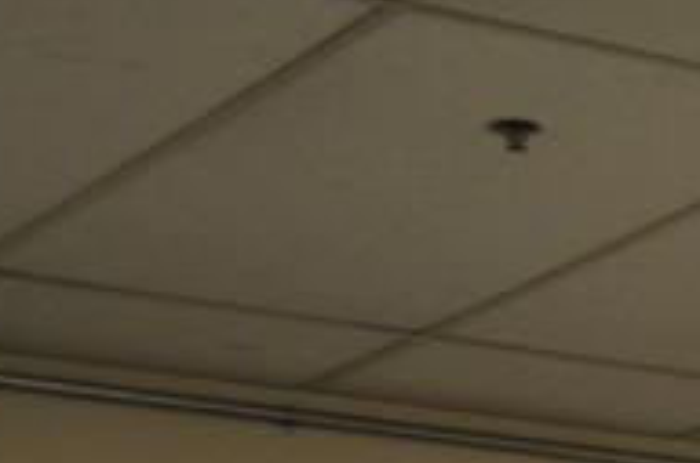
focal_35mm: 196
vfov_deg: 6.4
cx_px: 1790
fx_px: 3802
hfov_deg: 9.2
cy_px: 1351
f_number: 4
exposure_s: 1/60
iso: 400
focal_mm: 22
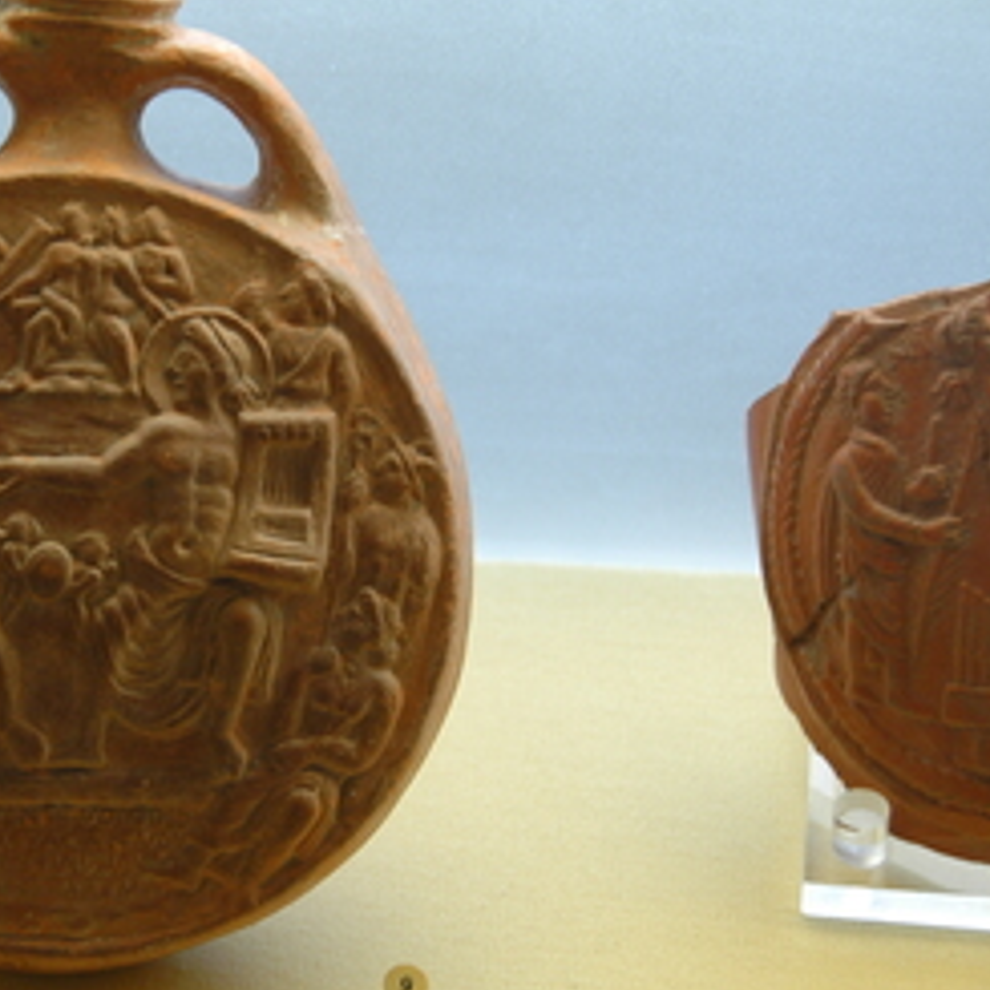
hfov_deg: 10.1
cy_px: 453
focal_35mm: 172
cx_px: 178
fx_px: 5558
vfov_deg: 10.2
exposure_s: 1/20
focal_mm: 75
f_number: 5.3
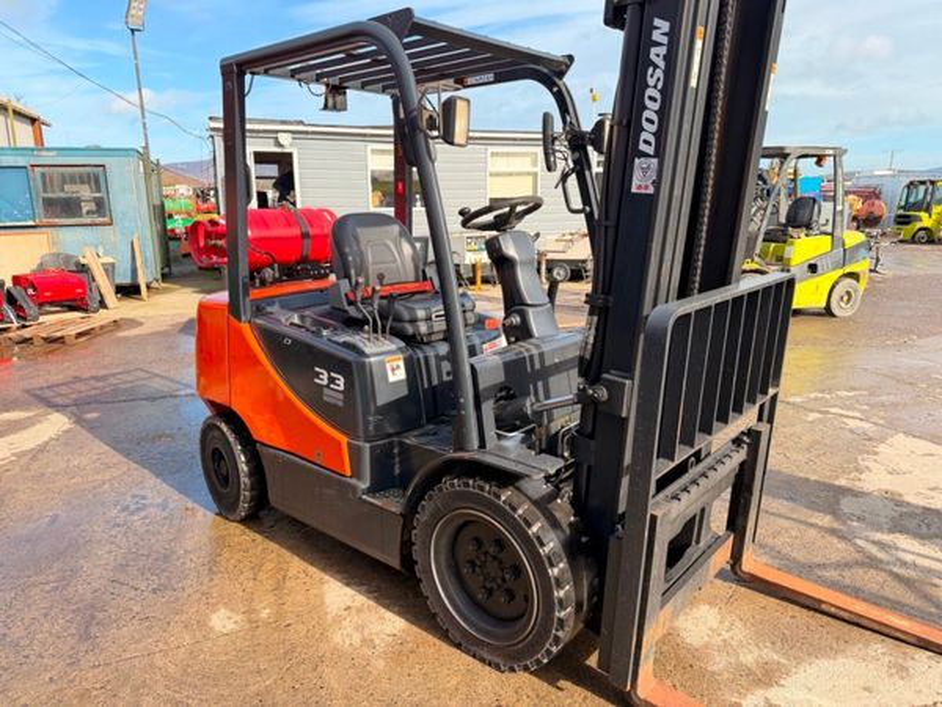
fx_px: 653
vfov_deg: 56.8
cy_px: 354
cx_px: 471
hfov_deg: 71.6
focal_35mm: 24
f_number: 1.78
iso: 100
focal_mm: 6.76
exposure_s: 1/849
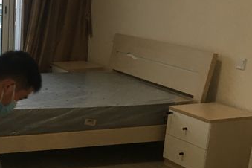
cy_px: 147
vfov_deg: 18.6
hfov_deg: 25.8
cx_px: -30
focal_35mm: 72
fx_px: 504
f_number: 2.2
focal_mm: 4.15
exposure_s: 1/33
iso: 80
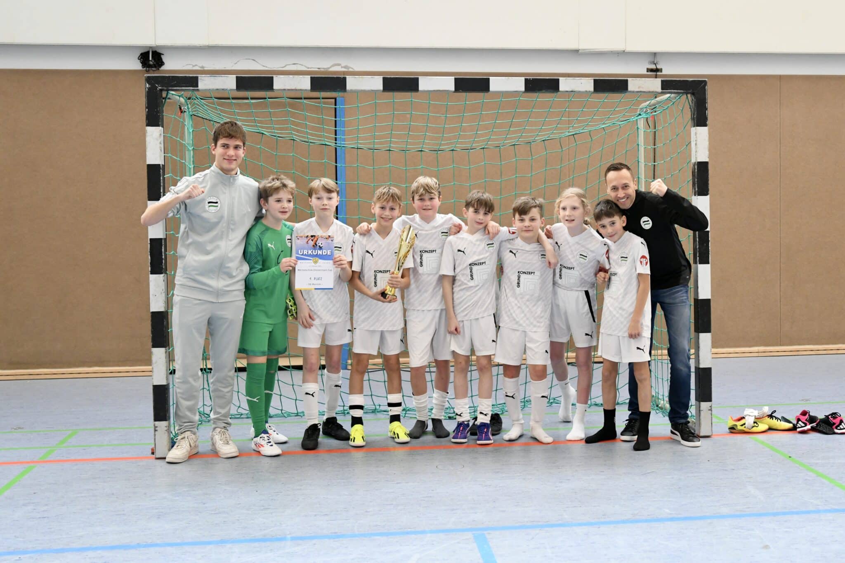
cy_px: 282
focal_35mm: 34
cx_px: 422
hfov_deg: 55.8
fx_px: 798
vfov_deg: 38.9
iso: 2800
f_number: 2.8
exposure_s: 1/800
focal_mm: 34
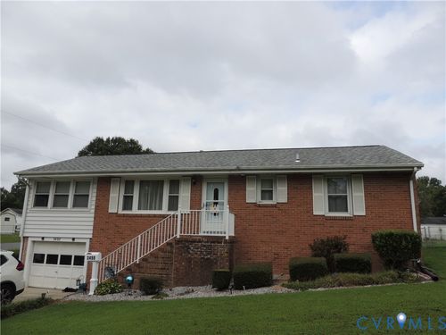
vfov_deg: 56.8
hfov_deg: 71.6
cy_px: 168
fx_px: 309
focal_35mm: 24
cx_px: 223
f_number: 3
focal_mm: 4.3
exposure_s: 1/1250
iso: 100
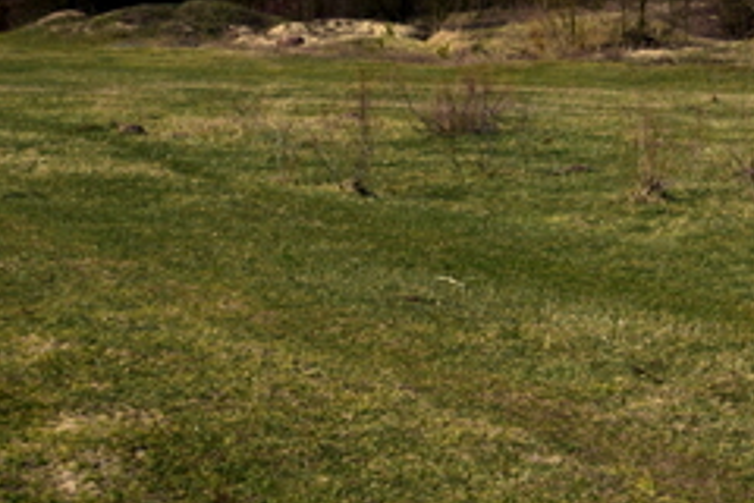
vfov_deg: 15.0
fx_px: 1885
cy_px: 41
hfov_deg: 22.0
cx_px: 701
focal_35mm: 90
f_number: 10
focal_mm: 18
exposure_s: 1/250
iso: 400
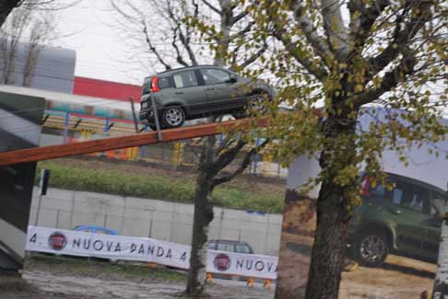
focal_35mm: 82
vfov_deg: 16.6
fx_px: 1028
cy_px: 150
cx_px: 224
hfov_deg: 24.6
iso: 200
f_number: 5.6
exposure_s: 1/40
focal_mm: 55
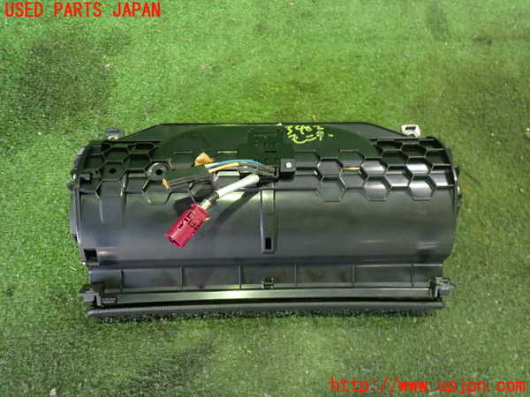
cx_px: 265
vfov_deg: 46.8
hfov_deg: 60.0
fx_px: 459
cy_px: 198
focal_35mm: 30
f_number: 2.3
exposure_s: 1/25
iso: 800
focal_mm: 5.4
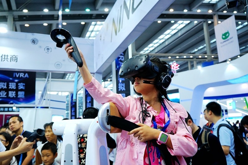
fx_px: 213
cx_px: 124
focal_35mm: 31
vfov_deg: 42.3
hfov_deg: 60.3
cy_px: 82
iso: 640
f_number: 5.6
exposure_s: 1/125
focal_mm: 31
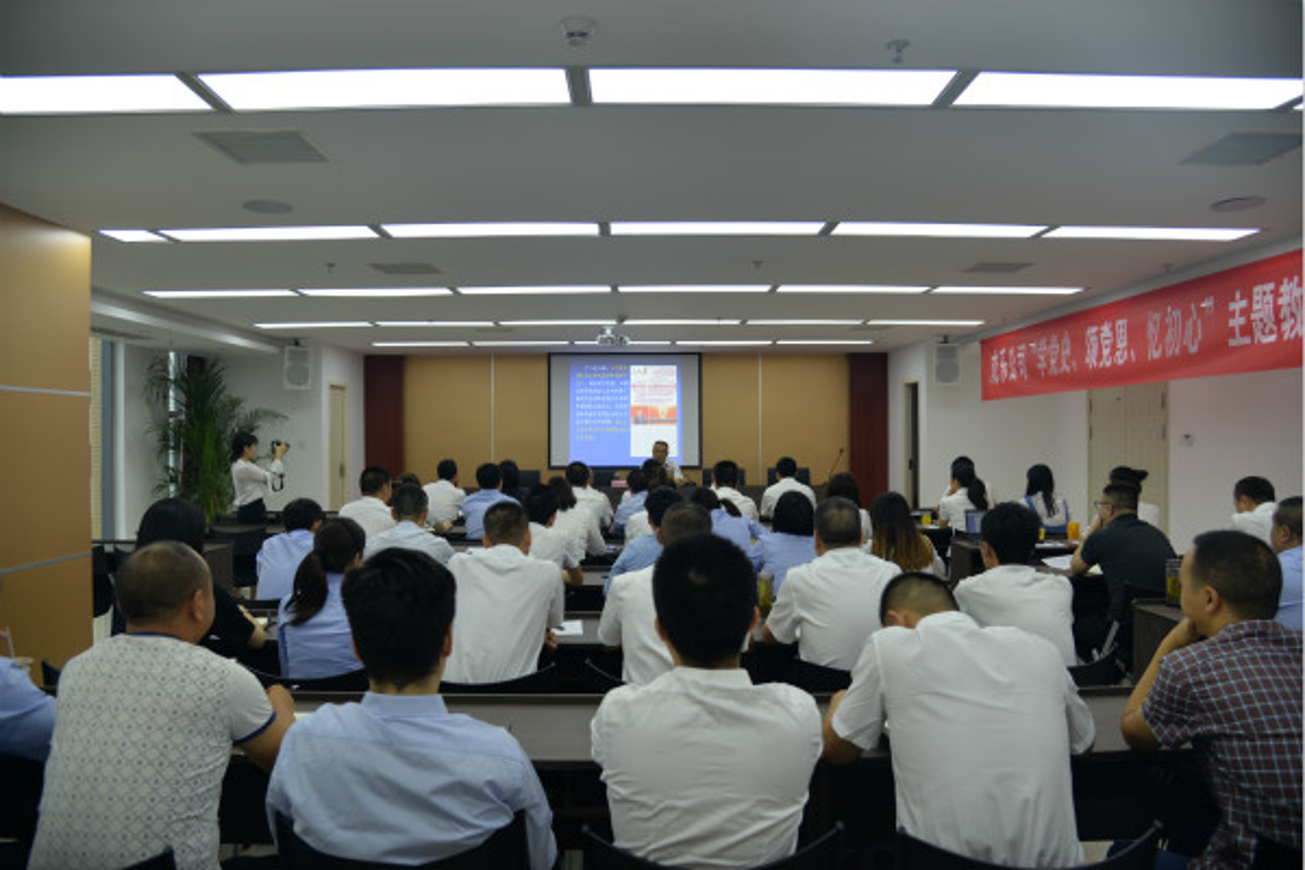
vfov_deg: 53.1
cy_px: 435
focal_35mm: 24
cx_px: 652
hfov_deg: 73.7
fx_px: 870
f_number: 4.5
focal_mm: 24
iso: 400
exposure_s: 1/80
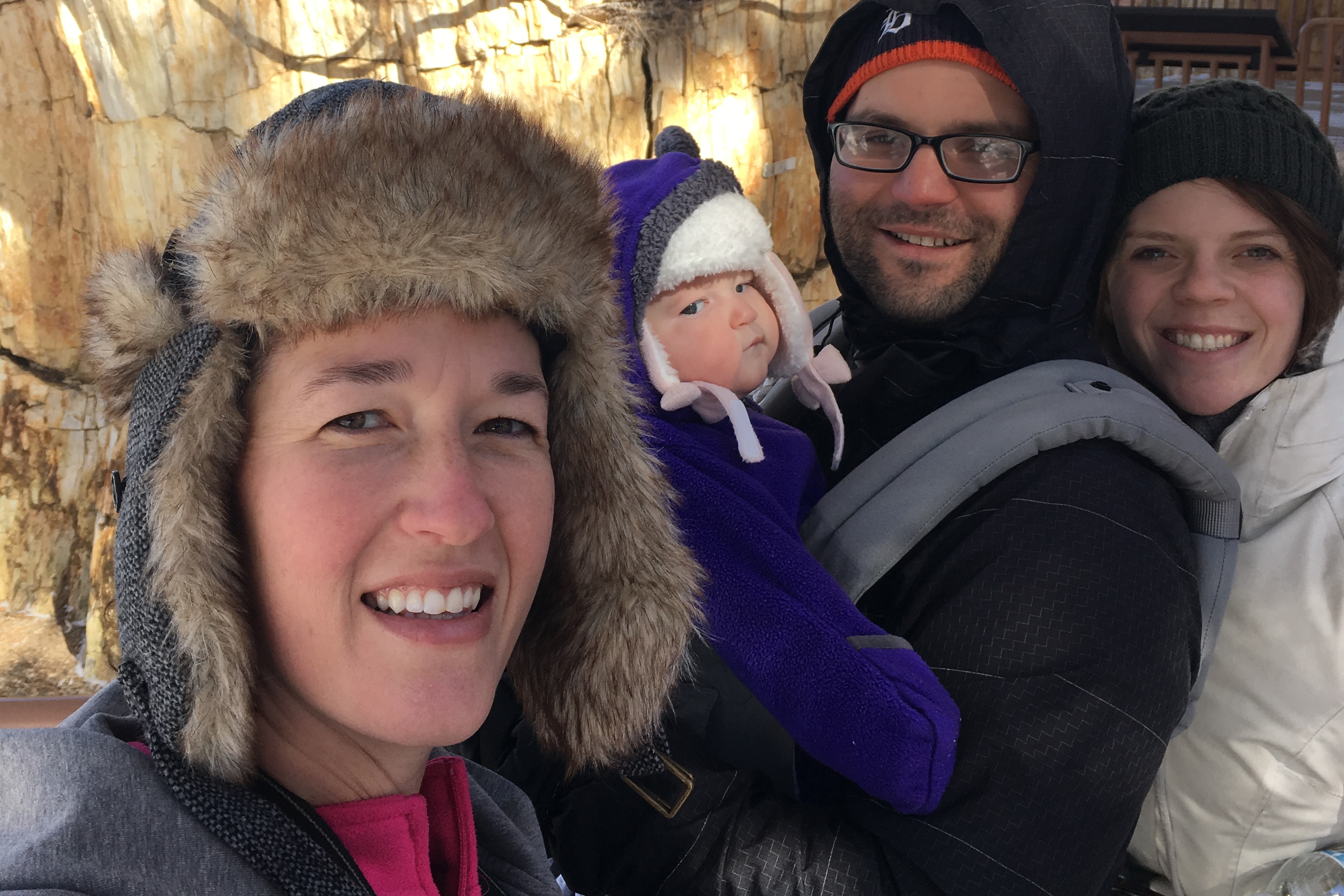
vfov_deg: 32.1
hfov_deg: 47.4
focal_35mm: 41
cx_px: 667
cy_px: 232
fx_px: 1530
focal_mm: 4.15
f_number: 2.2
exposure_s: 1/265
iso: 25
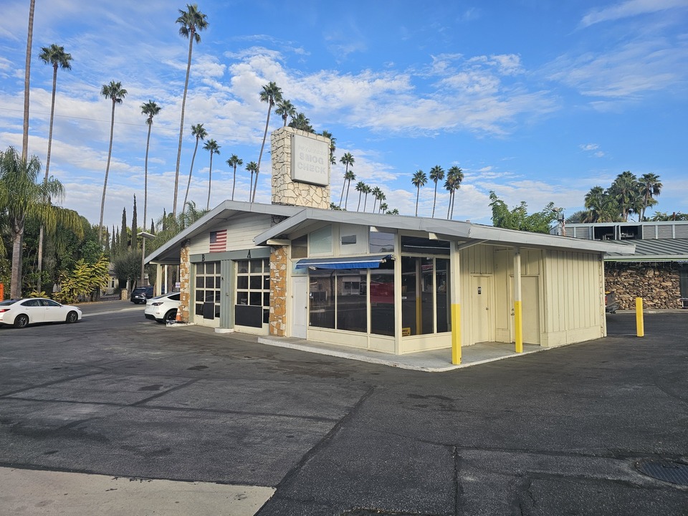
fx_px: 457
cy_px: 258
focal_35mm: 23
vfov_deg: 58.9
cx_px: 344
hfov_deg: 73.9
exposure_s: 1/719
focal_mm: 6.3
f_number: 1.7
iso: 16
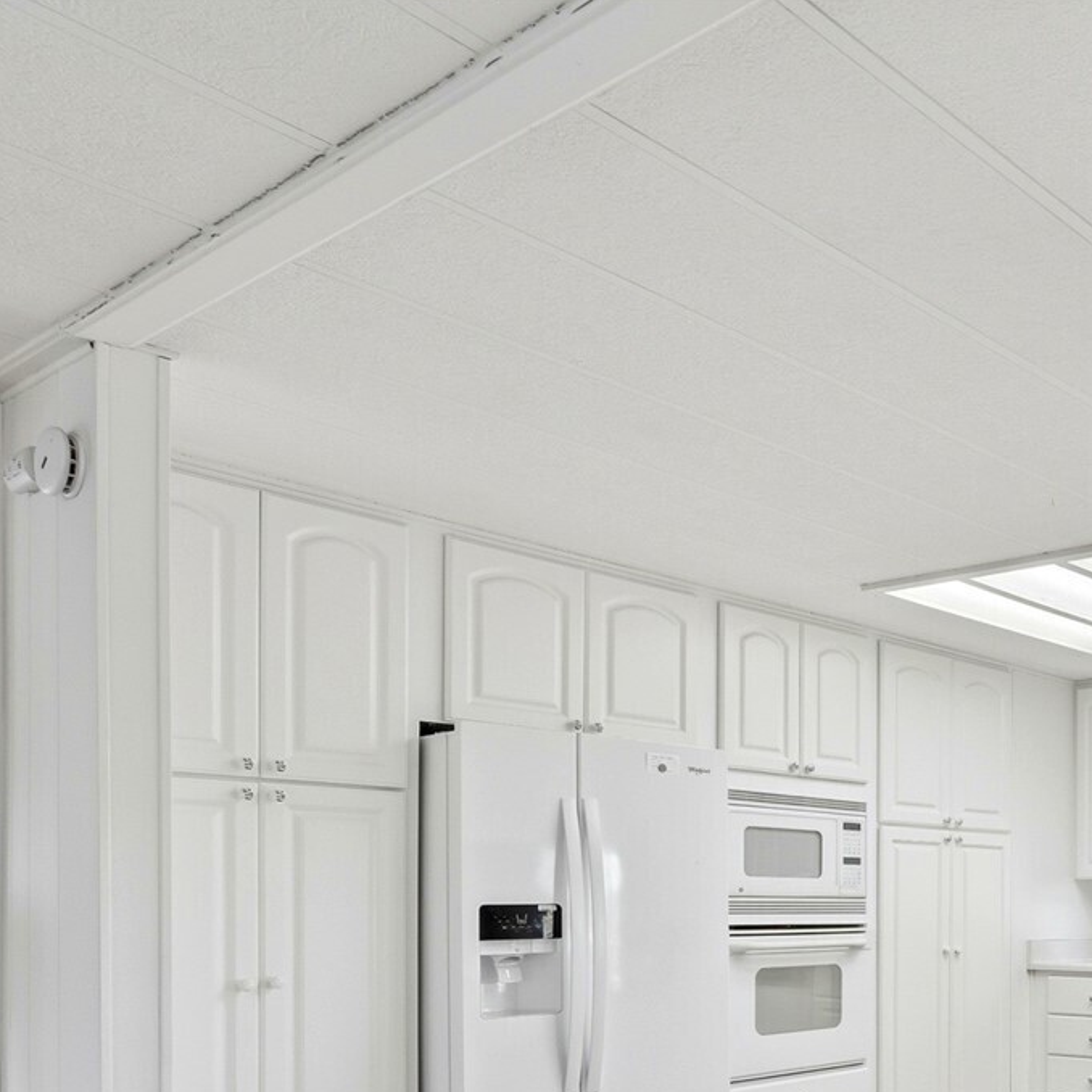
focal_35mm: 34
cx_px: 1275
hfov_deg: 37.8
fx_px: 1213
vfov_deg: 45.5
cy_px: 902
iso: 400
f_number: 9
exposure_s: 1/320
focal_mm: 16
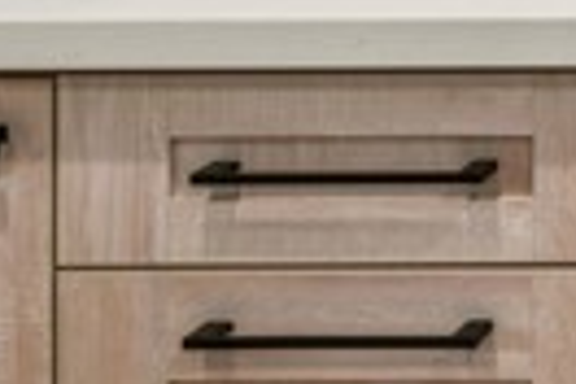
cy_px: -415
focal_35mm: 90
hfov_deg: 16.0
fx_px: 1446
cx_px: 1231
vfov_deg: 12.9
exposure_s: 1/5
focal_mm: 18.7
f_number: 13
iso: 100
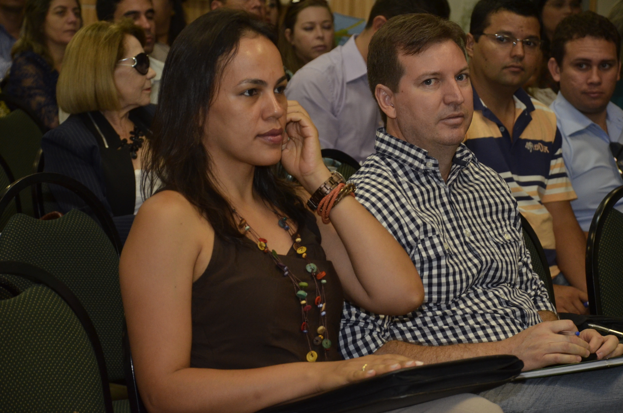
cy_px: 206
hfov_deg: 16.1
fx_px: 2202
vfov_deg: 10.7
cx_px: 312
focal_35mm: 128
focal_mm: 85
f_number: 5.6
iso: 1100
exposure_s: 1/60
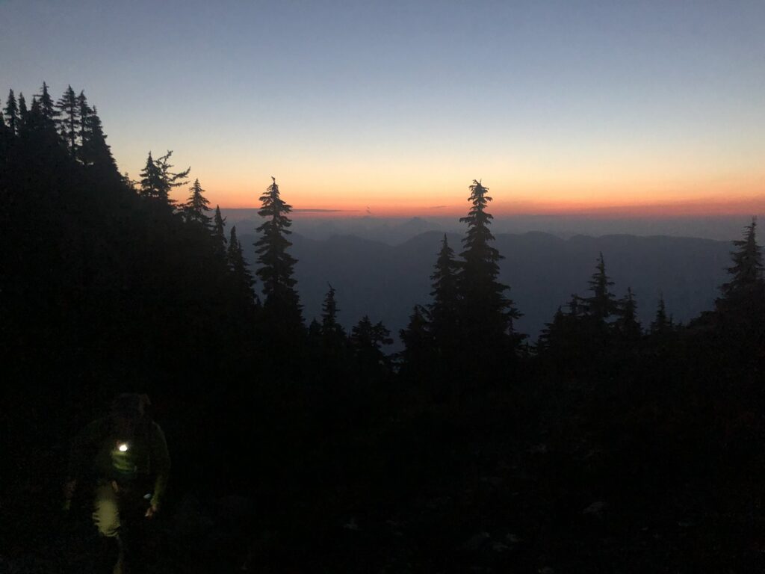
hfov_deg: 63.4
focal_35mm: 28
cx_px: 382
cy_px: 287
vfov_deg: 49.7
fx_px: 619
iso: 100
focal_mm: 3.99
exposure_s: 1/4
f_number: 1.8
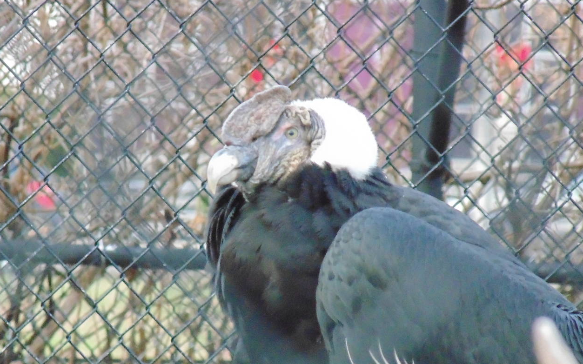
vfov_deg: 2.0
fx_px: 10470
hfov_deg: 3.2
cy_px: 225
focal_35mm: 659
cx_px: 258
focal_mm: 87.3
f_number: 5.9
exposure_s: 1/80
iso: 800
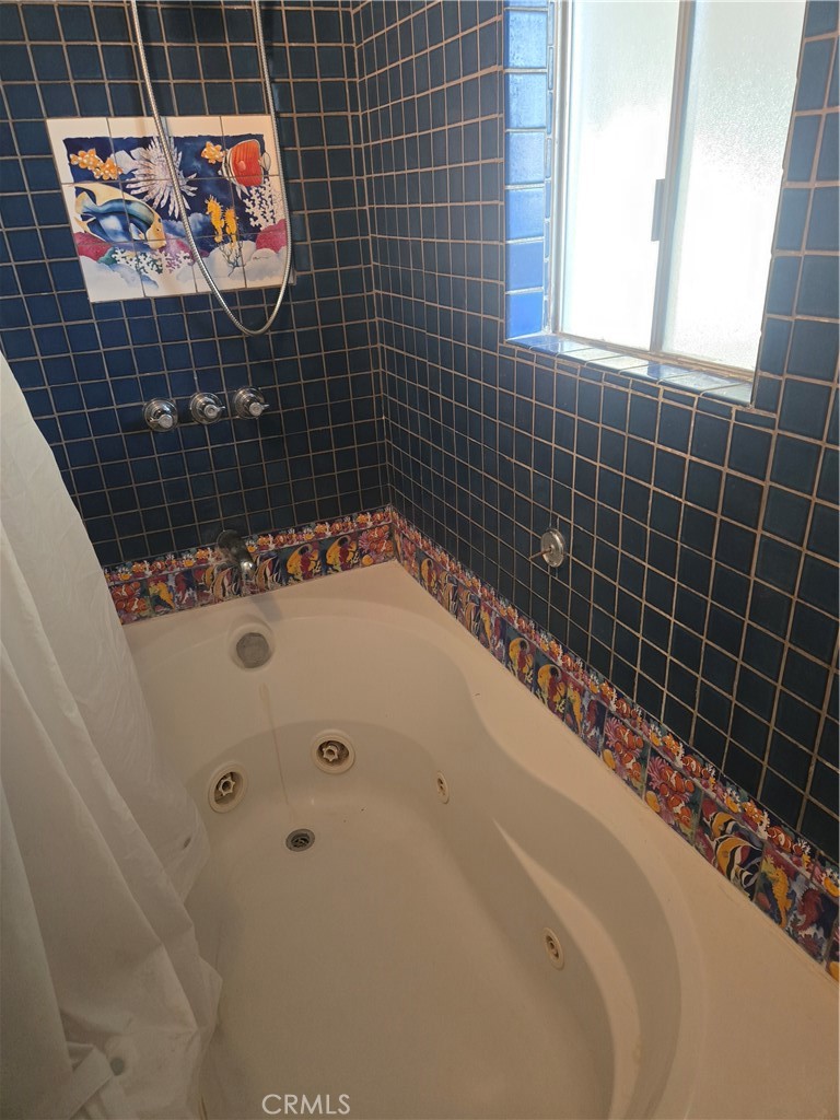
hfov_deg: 58.9
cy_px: 560
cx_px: 420
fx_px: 744
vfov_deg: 73.9
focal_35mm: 23
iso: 640
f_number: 1.8
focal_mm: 5.4
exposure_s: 1/60
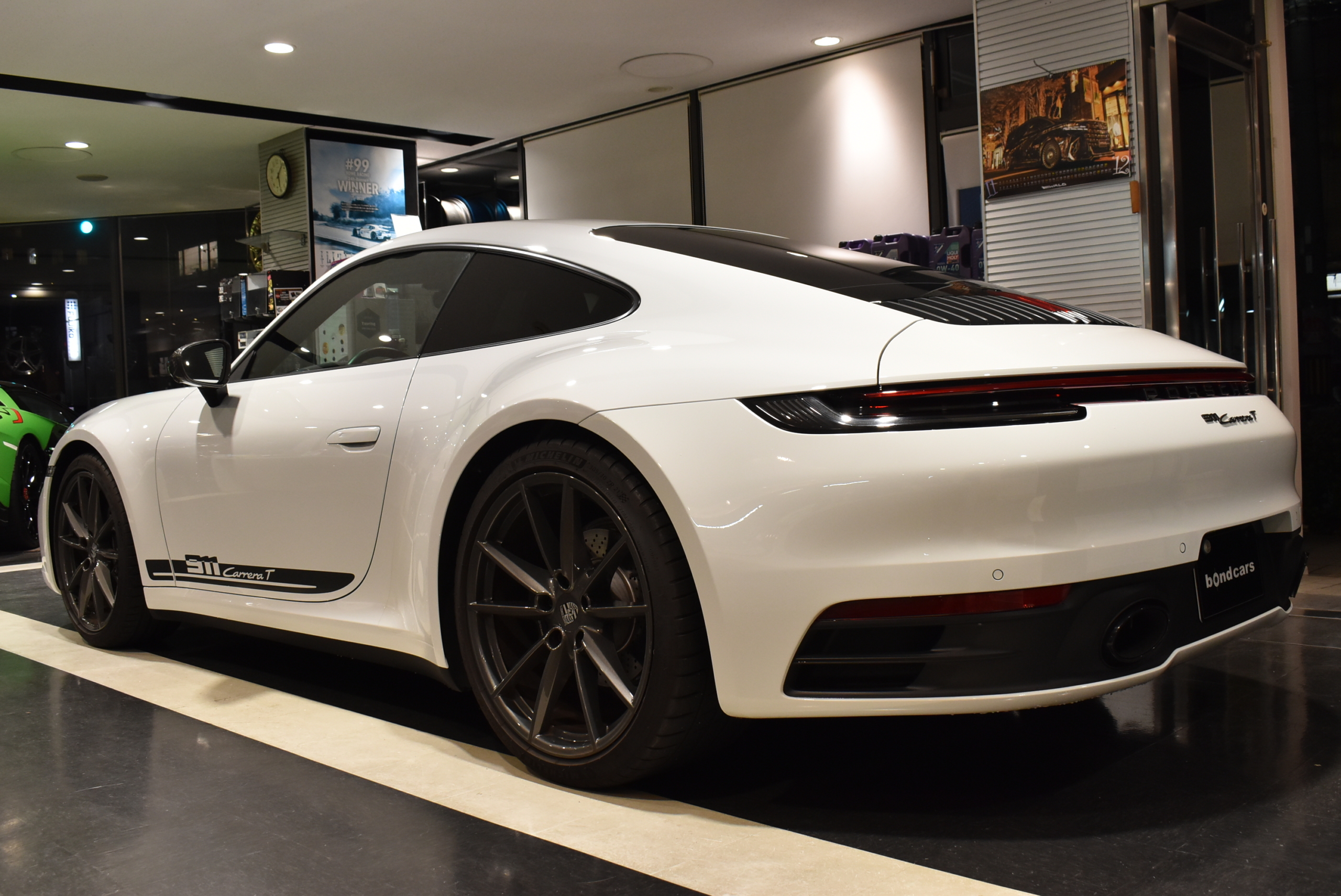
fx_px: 1230
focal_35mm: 33
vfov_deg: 40.0
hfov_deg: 57.2
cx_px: 670
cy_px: 448
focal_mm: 22
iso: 1000
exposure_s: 1/40
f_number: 8
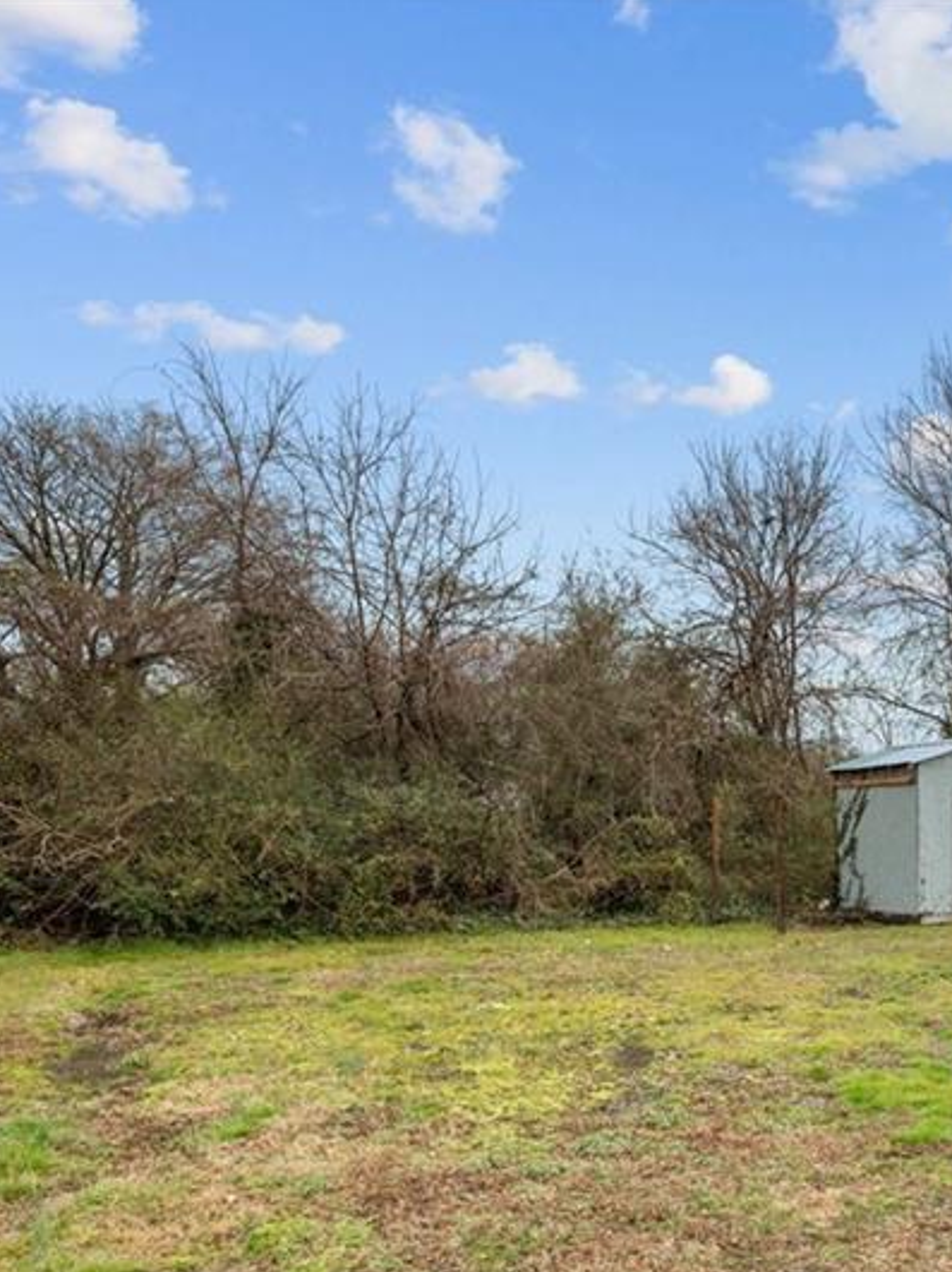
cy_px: 810
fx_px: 954
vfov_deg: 66.1
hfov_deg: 45.3
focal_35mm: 26
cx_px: 940
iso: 200
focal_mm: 14
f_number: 7.1
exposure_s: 1/320
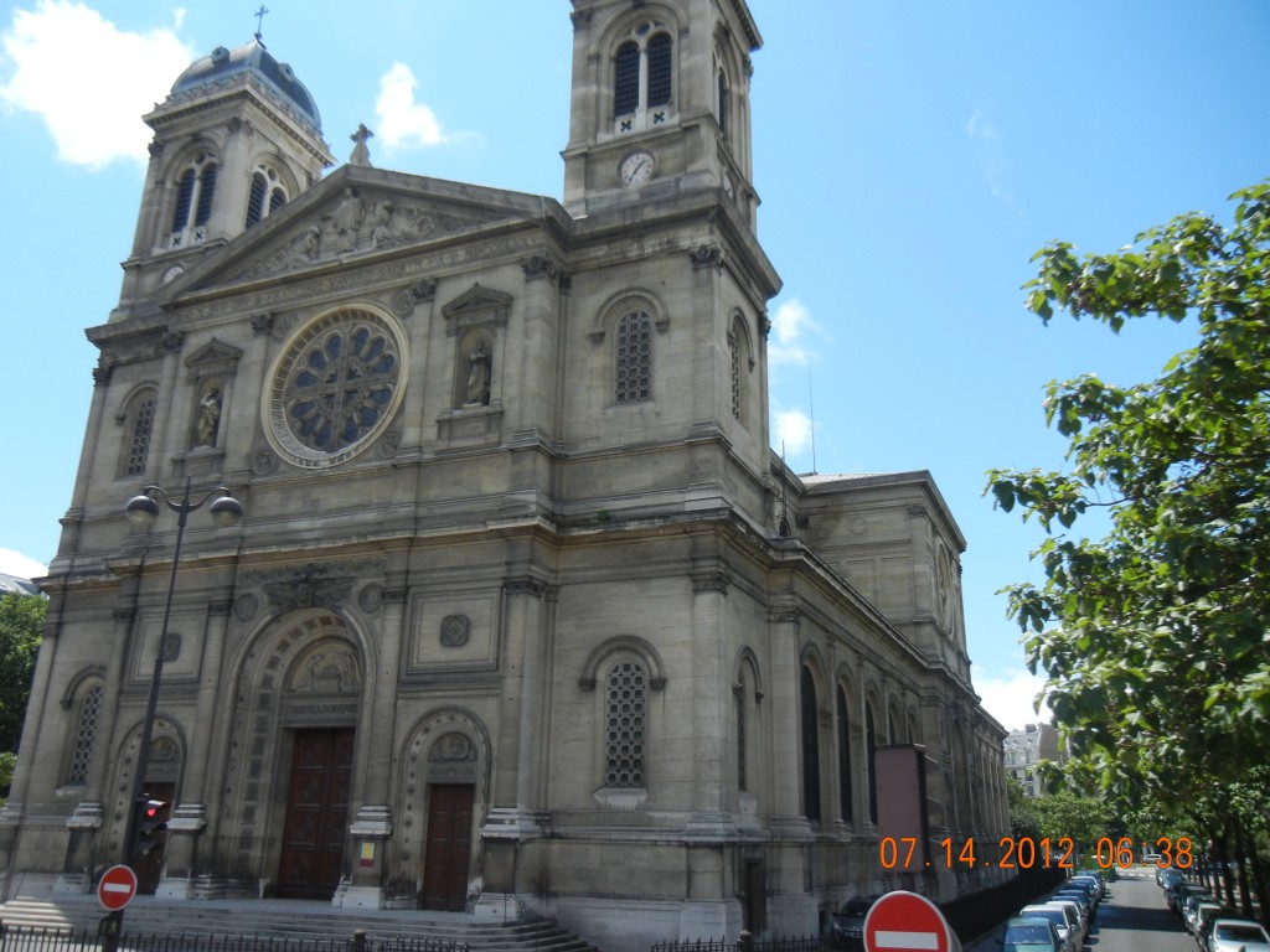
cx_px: 635
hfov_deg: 60.0
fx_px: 1101
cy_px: 476
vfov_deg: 46.8
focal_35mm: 30
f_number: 7
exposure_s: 1/271
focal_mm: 5.4
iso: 160
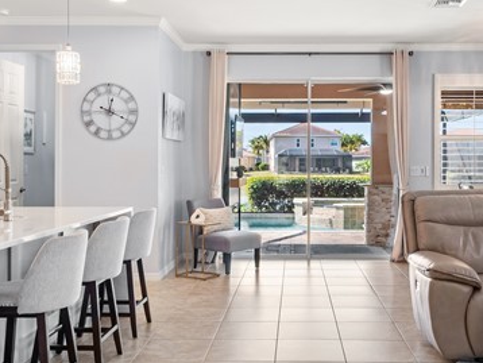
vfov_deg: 36.0
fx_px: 558
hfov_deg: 46.4
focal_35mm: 40
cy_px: 171
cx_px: 300
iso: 200
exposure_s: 1/6
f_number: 7.1
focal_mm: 7
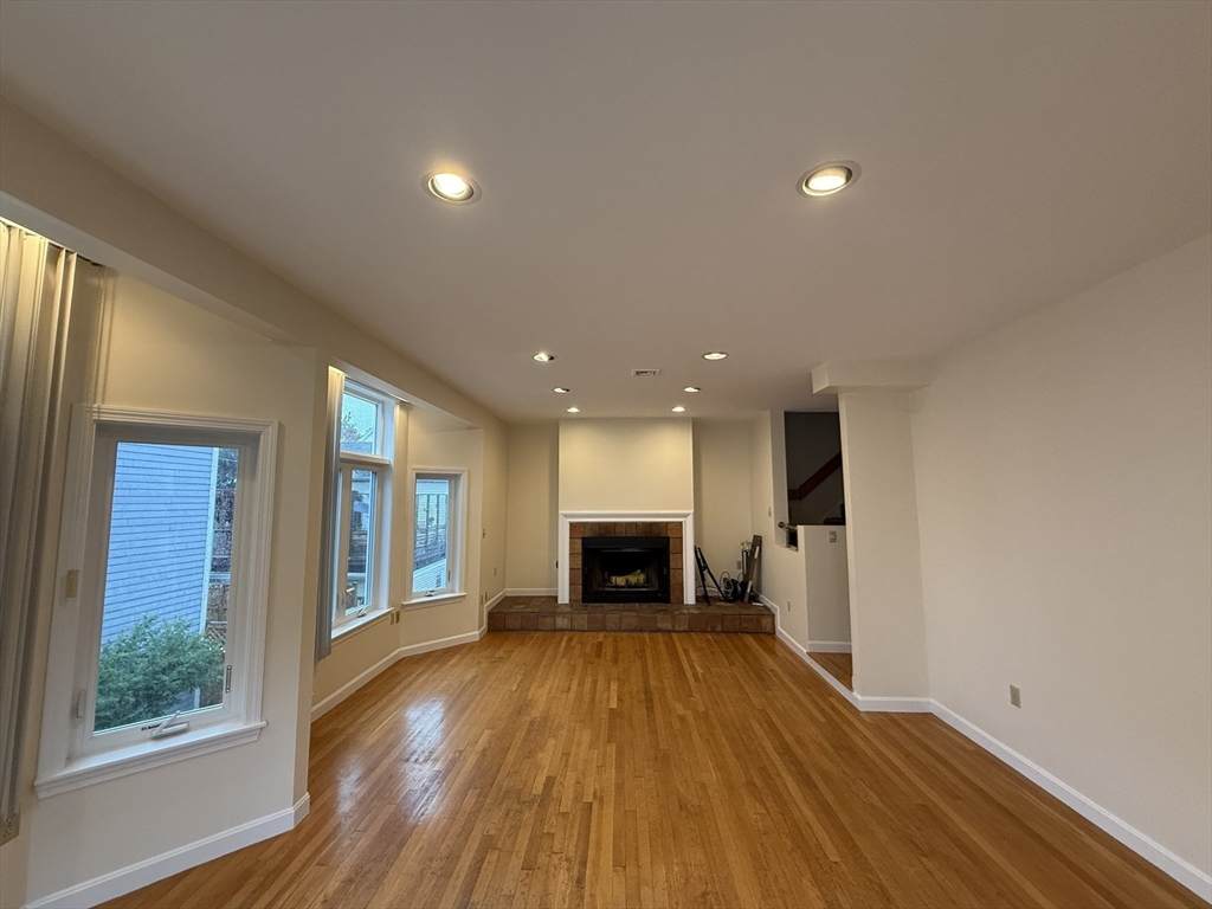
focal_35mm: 14
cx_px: 606
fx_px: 490
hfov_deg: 102.1
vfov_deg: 85.7
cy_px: 454
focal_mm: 2.22
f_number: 2.2
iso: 250
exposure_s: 1/120
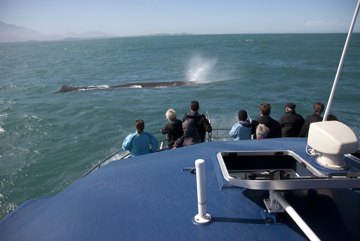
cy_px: 120
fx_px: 270
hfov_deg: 67.3
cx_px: 180
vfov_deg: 48.1
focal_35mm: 27
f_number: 3.5
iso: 200
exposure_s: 1/2000
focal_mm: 18
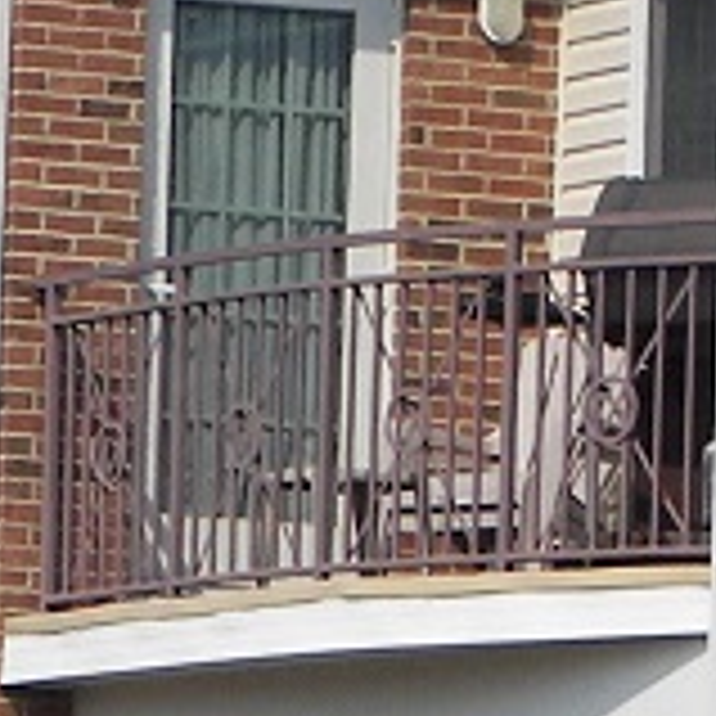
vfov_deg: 2.1
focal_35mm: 818
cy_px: 752
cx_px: -1464
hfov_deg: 2.1
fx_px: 19142
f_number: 4.5
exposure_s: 1/1000
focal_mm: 24.4
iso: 64
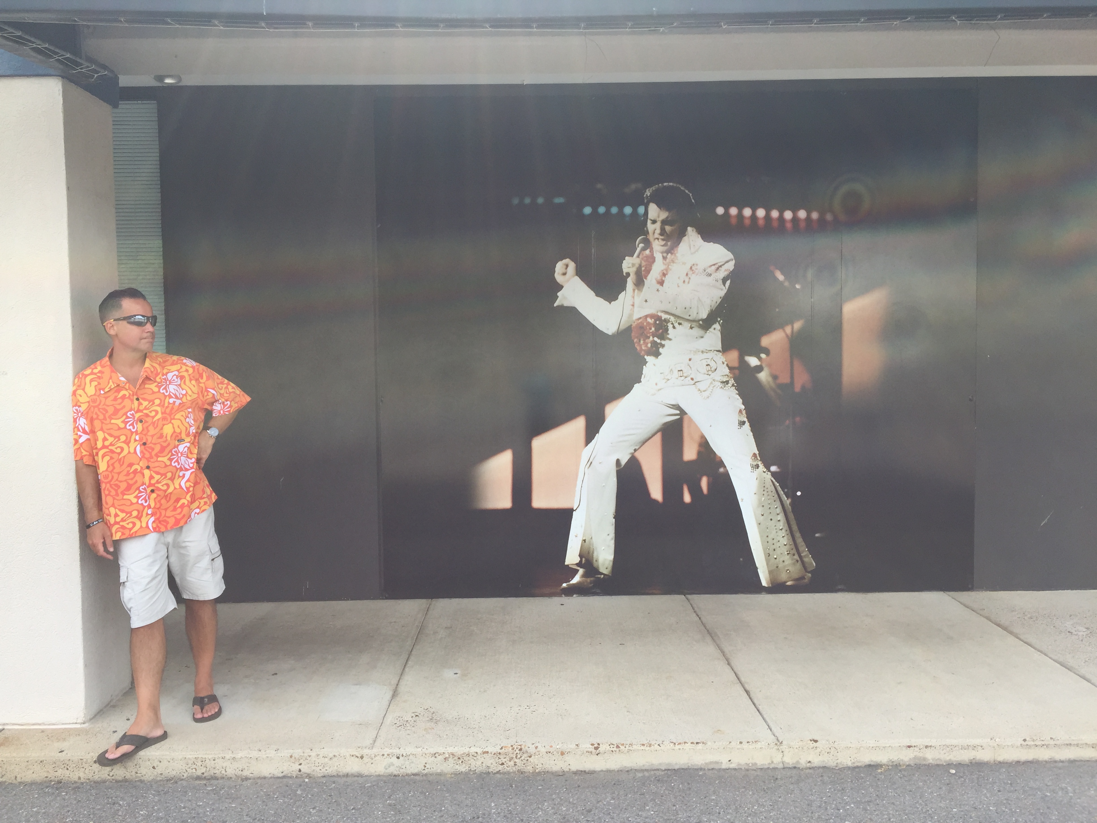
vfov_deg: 48.2
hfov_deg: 61.7
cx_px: 548
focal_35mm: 29
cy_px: 412
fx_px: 919
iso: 32
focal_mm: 4.15
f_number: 2.2
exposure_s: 1/719
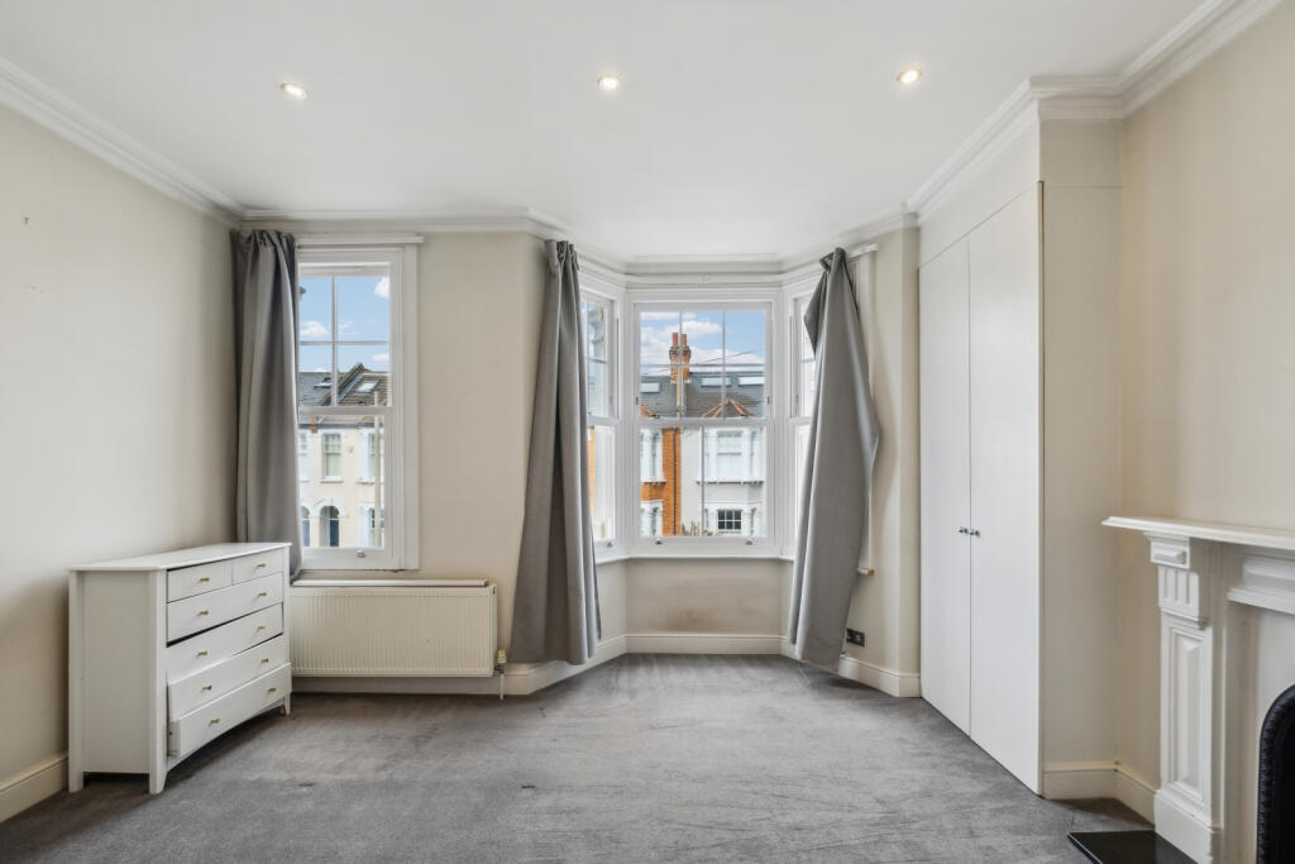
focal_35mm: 15
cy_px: 432
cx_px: 648
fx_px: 540
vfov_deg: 77.3
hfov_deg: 100.4
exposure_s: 1/60
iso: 640
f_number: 8
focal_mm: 10
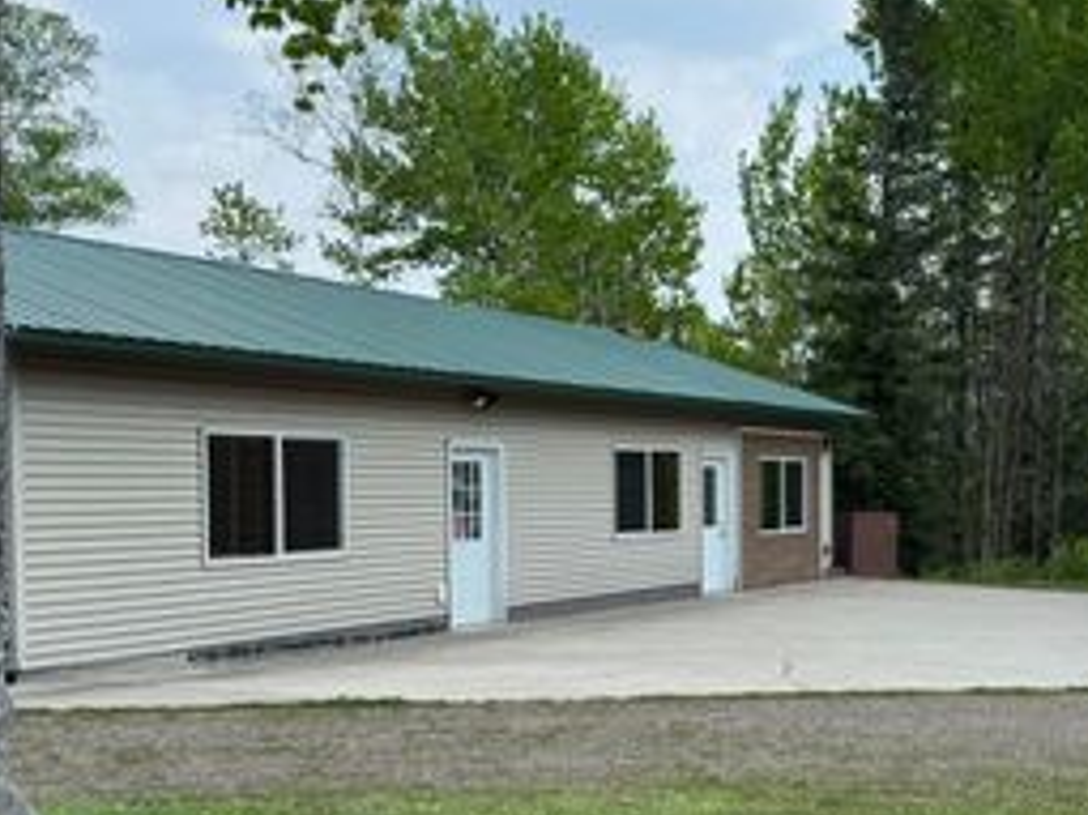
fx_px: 1477
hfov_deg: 40.0
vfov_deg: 30.7
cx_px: 717
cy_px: 514
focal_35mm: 47
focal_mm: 6.76
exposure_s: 1/2710
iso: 80
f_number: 1.78
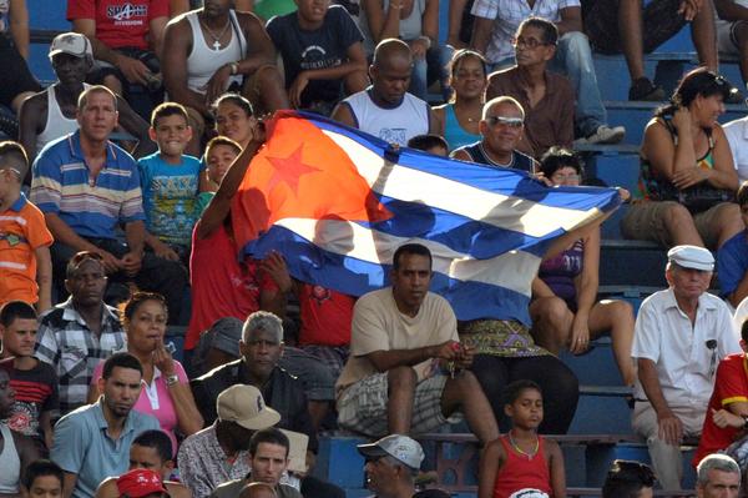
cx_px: 374
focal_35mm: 450
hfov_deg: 4.6
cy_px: 249
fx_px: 9342
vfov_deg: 3.0
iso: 640
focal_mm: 300
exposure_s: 1/500
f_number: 6.3
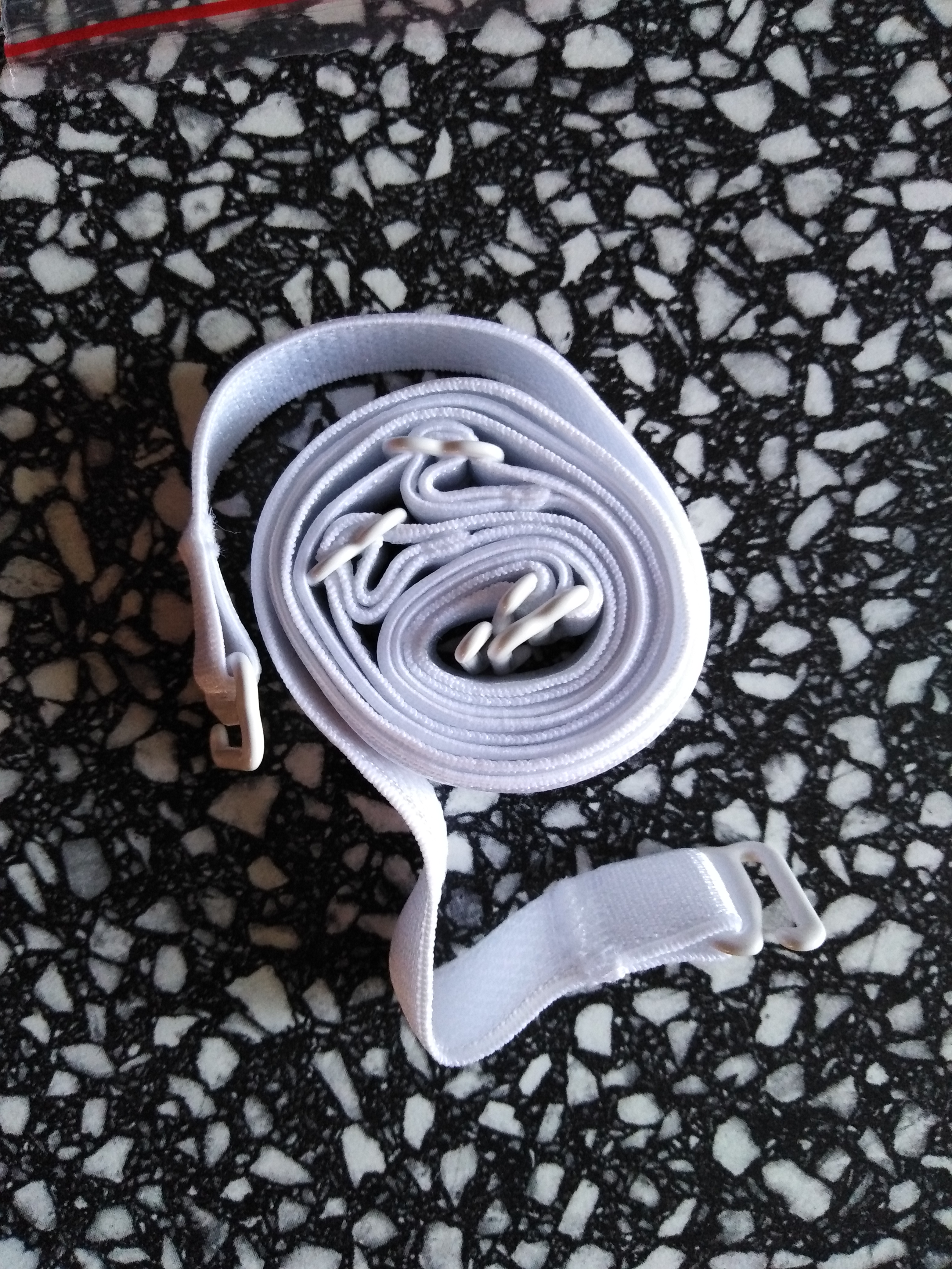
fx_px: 953
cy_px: 634
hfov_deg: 53.1
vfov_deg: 67.3
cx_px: 476
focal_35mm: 26
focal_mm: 3.46
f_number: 2.2
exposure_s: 1/20
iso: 579
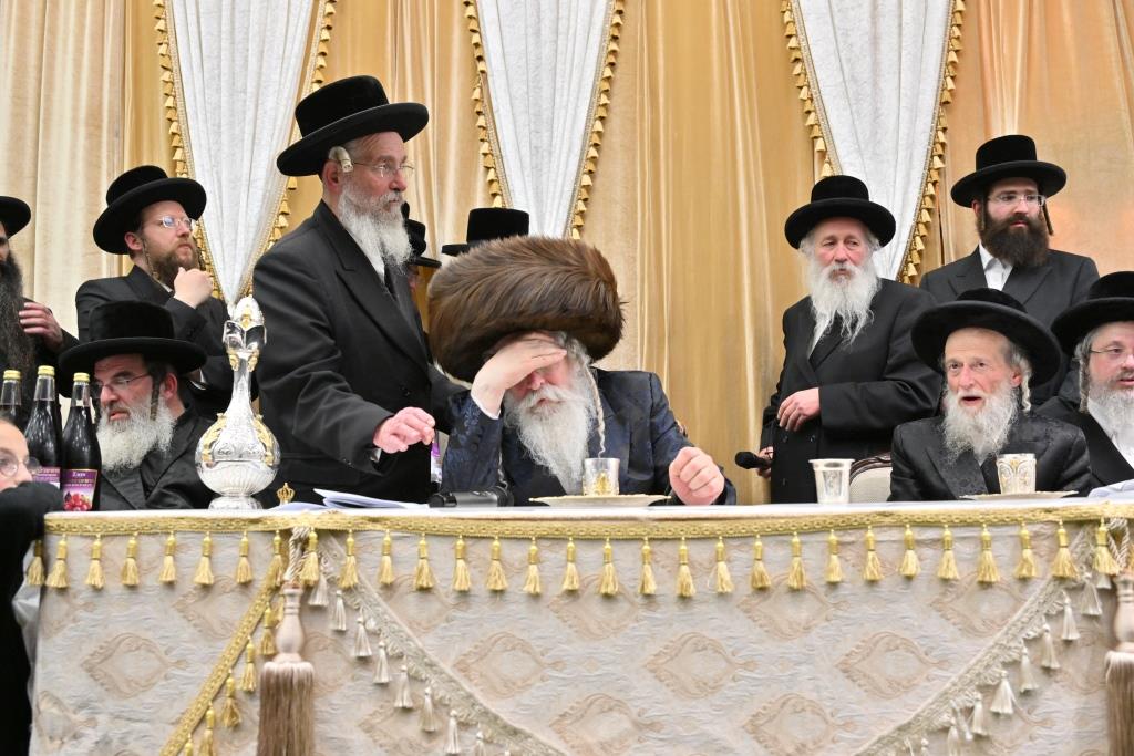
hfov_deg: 57.2
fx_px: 1040
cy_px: 378
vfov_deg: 40.0
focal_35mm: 33
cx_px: 567
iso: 1250
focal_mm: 33
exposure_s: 1/250
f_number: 4
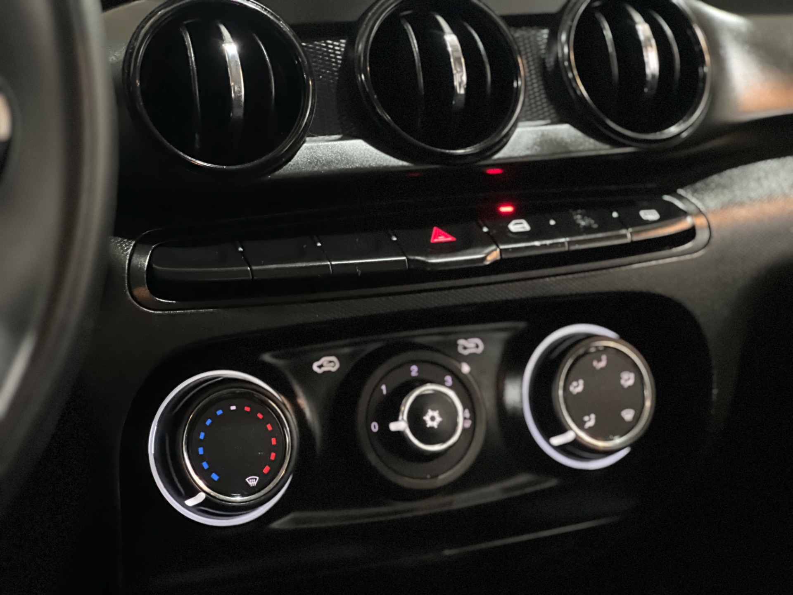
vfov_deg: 19.1
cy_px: 298
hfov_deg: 25.3
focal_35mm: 77
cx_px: 396
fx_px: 1764
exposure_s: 1/15
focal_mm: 9
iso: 2000
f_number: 2.8
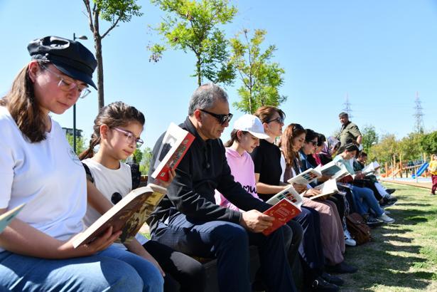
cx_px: 218
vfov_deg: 42.3
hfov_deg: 60.3
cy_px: 146
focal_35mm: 31
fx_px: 376
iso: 200
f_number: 6.3
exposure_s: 1/400
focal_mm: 31
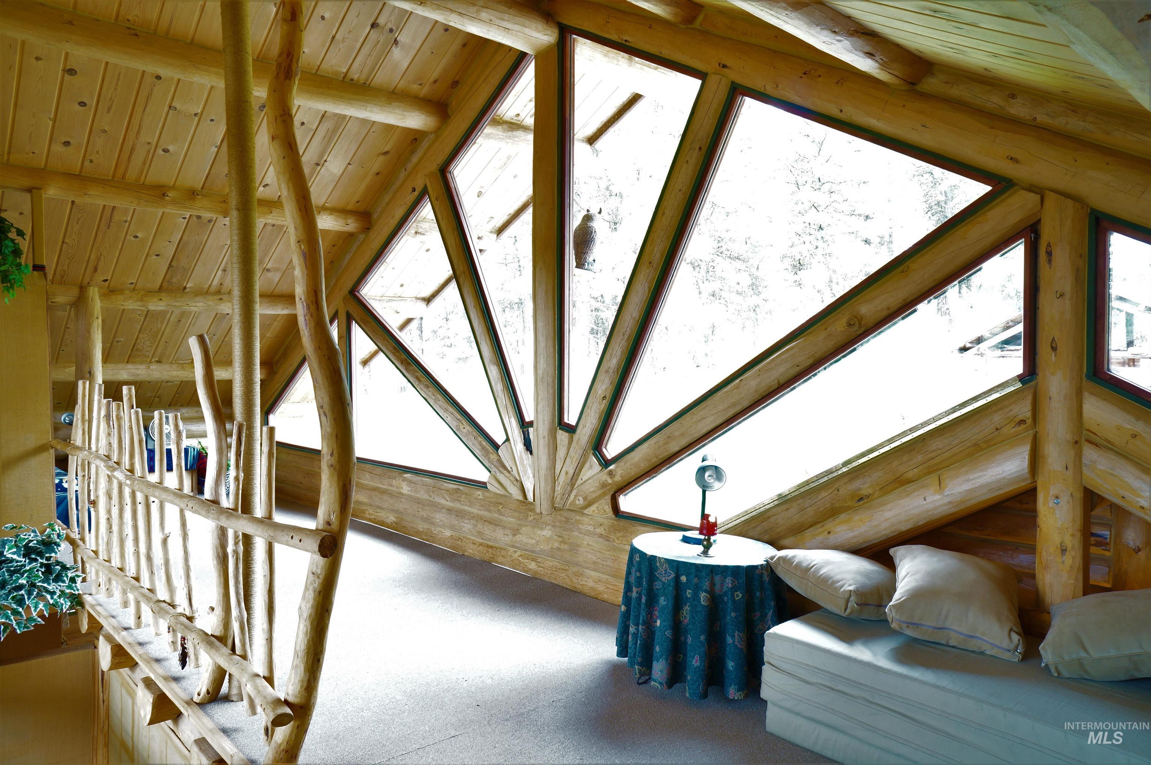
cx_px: 576
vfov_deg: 53.0
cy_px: 382
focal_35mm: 24
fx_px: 766
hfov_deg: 73.8
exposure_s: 1
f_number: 9
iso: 200
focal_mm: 16
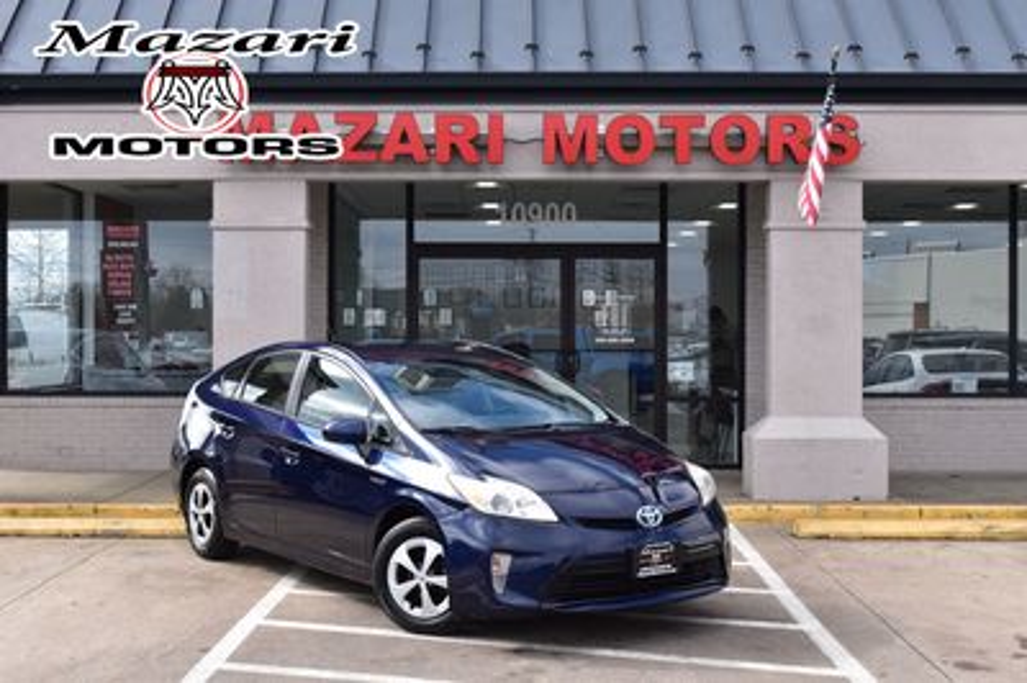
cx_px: 514
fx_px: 1368
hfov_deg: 41.1
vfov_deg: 28.0
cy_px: 342
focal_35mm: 48
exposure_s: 1/320
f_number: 10
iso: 400
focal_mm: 32
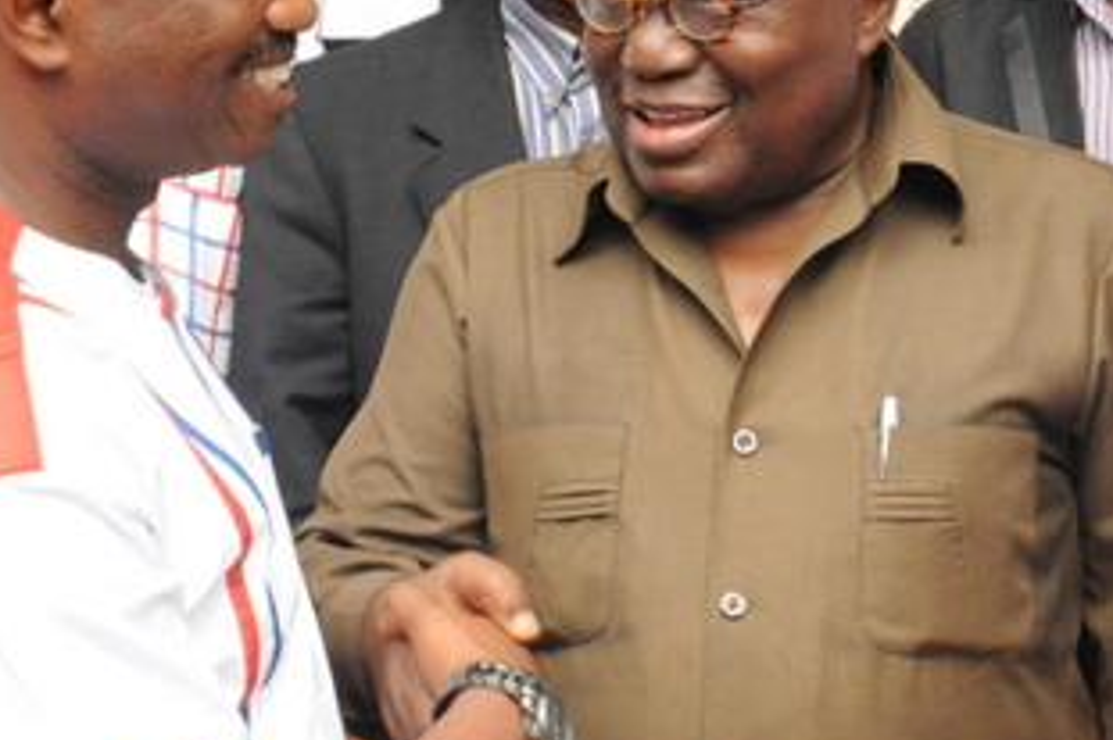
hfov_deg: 15.7
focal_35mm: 131
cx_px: 562
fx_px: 4048
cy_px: 429
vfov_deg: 10.5
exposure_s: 1/125
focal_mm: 34
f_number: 13
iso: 1600
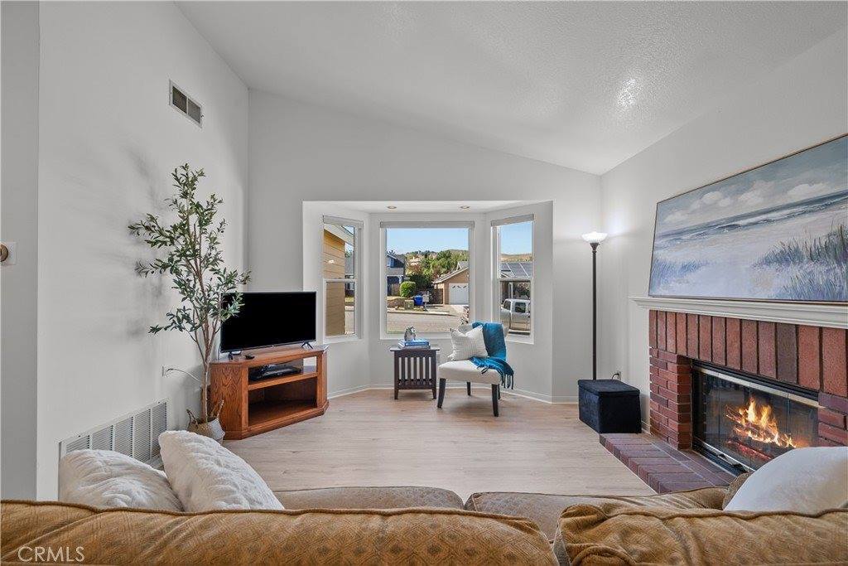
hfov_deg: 100.4
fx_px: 353
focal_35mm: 15
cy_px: 283
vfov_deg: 77.3
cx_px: 424
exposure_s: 1/6
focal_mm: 15
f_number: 9
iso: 250
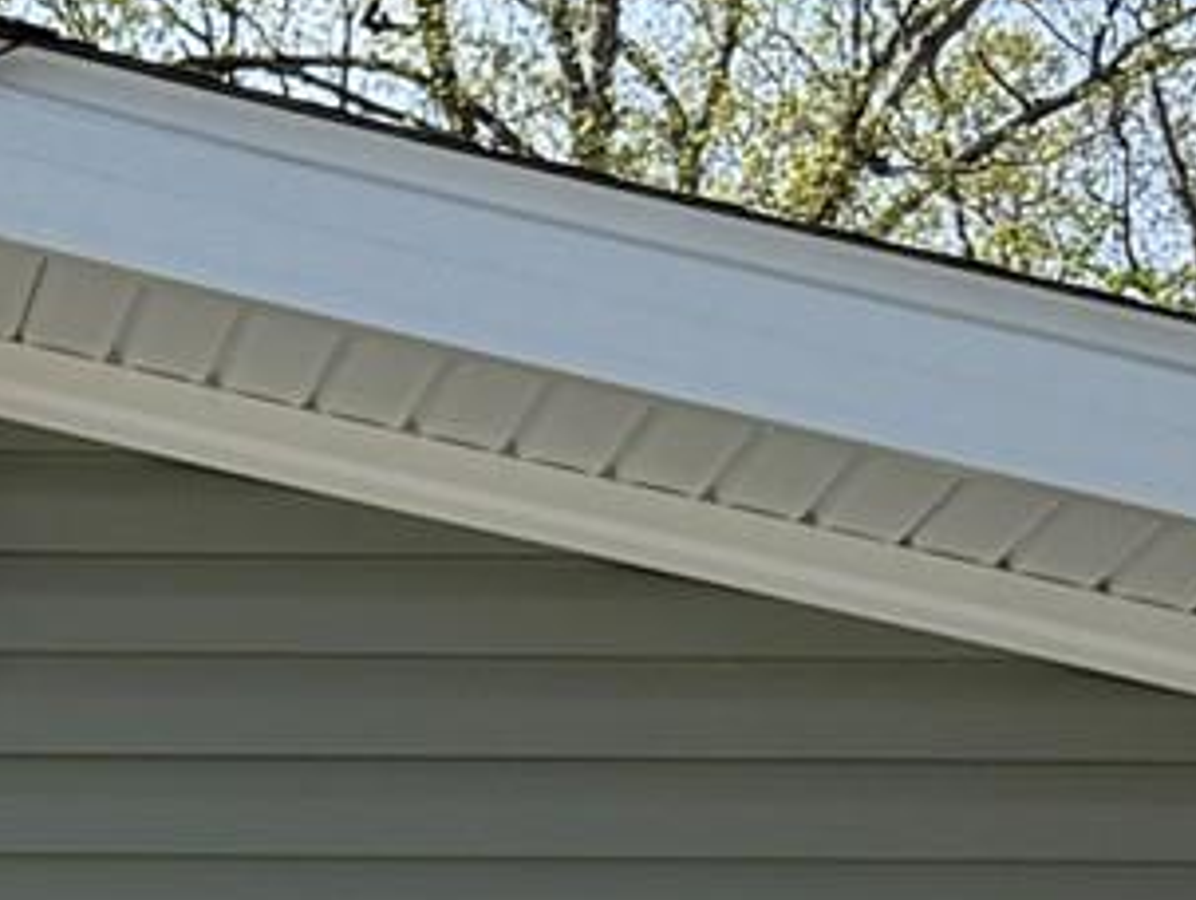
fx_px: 5604
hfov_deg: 11.7
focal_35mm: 162
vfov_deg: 8.5
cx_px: -521
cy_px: 2025
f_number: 1.78
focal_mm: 6.76
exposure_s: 1/3584
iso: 100
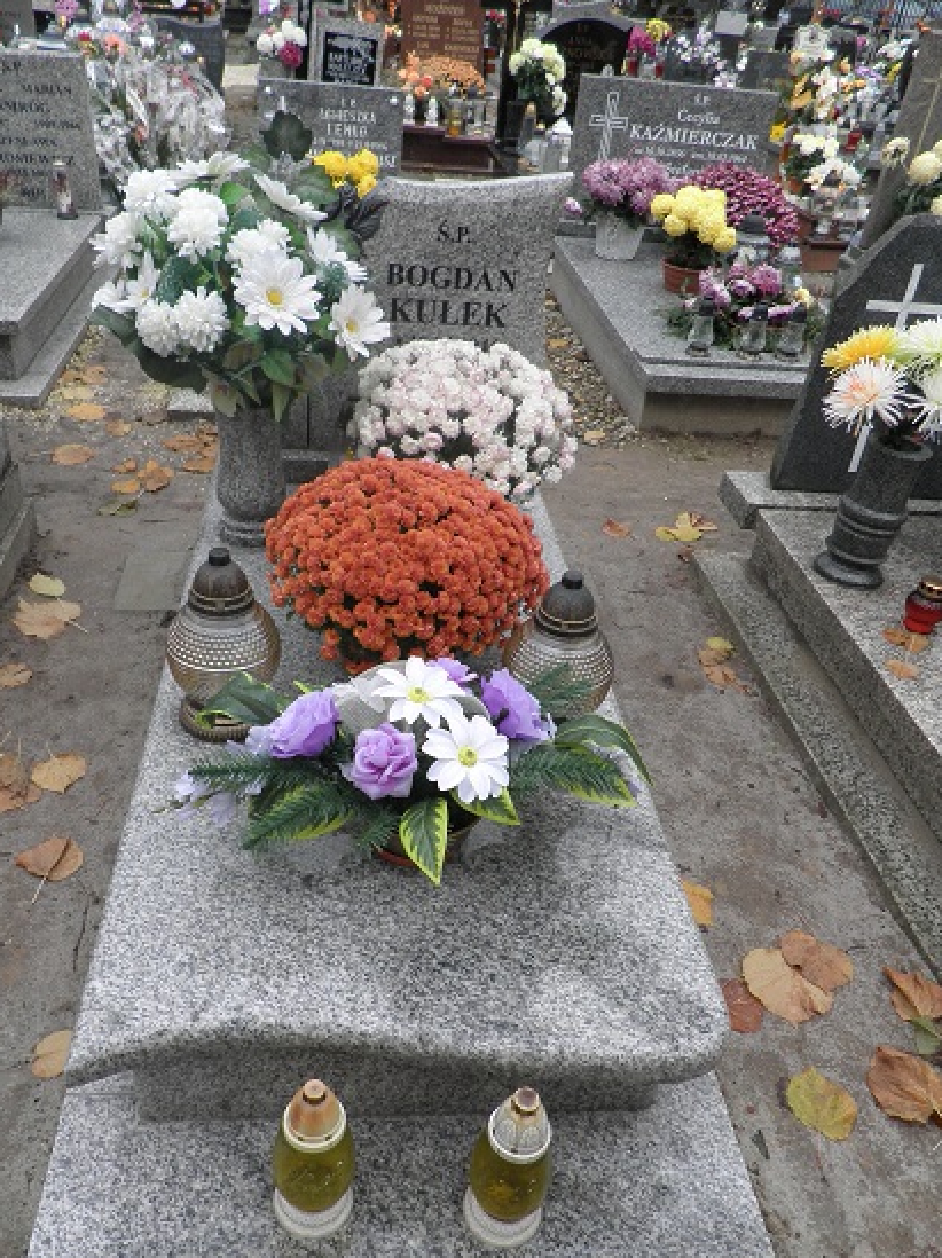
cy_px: 729
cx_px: 435
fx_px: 1017
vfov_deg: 63.1
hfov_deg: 49.7
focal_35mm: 28
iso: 64
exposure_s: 1/100
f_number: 3.3
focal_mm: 4.3
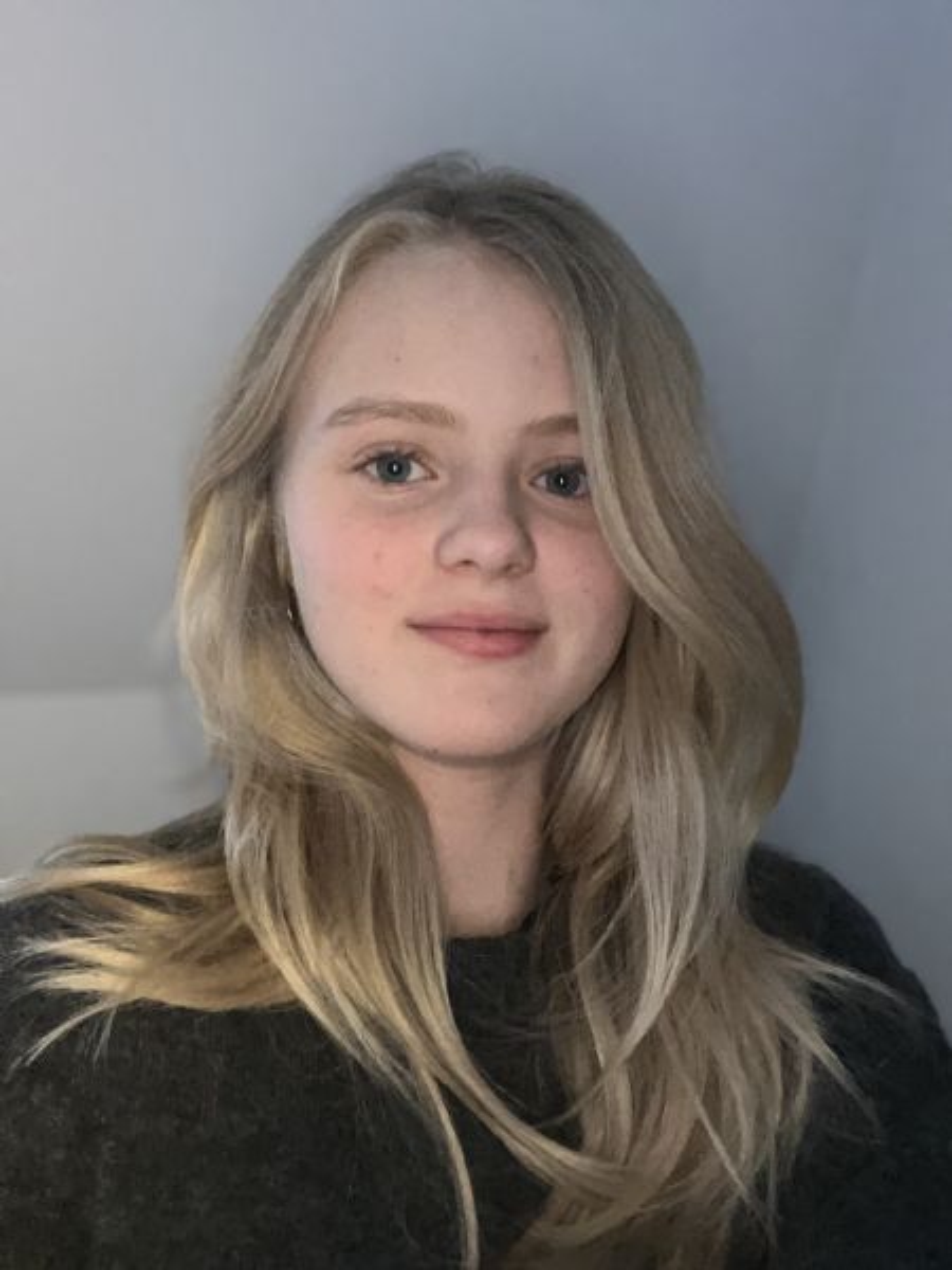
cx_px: 476
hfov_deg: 46.8
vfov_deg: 60.0
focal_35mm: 30
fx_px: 1100
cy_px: 635
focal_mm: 2.71
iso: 400
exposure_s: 1/34
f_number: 2.2
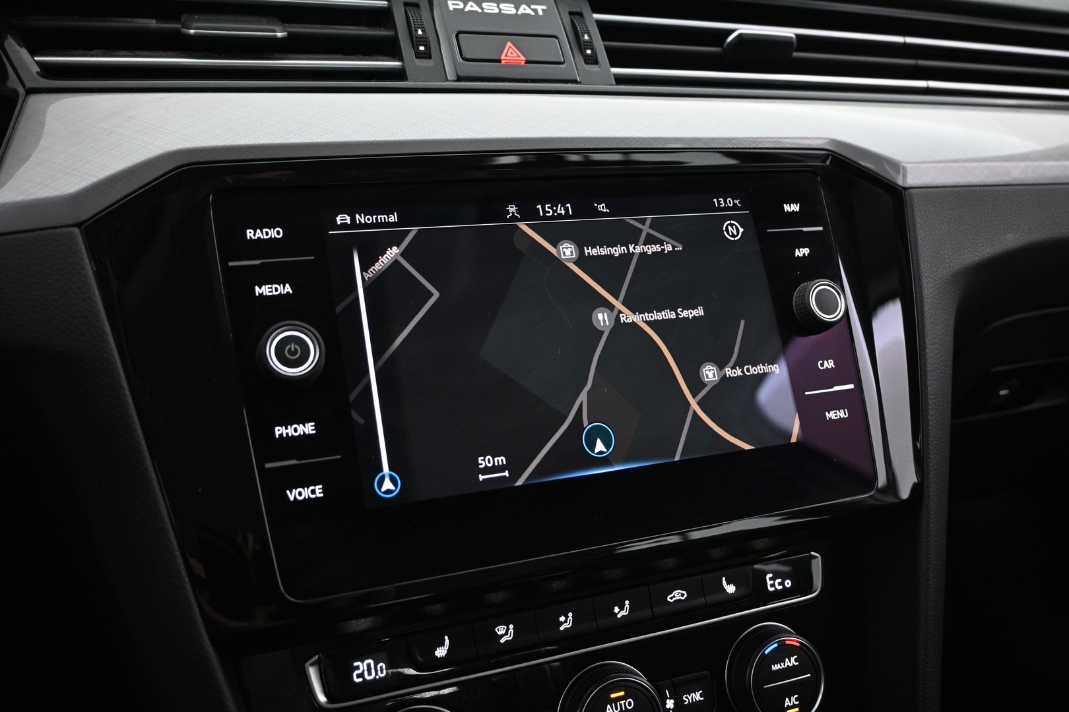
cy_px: 356
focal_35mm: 31
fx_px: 913
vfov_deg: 42.6
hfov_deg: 60.7
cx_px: 534
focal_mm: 20.5
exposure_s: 1/25
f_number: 3.8
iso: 1600
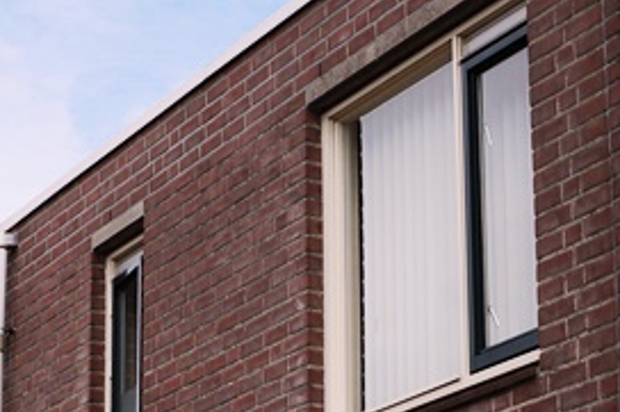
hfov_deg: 17.8
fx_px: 1945
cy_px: 562
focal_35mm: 113
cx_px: 64
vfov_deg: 11.7
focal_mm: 20
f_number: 10
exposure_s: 1/200
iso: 100
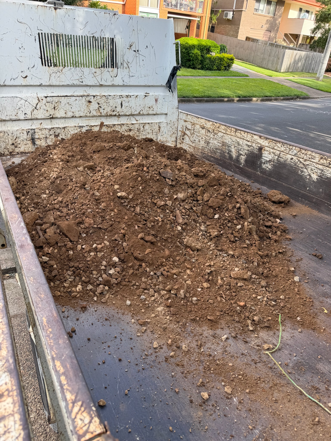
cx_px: 166
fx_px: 306
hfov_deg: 56.8
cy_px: 220
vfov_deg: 71.6
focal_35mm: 24
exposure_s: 1/514
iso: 80
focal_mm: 6.76
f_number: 1.78
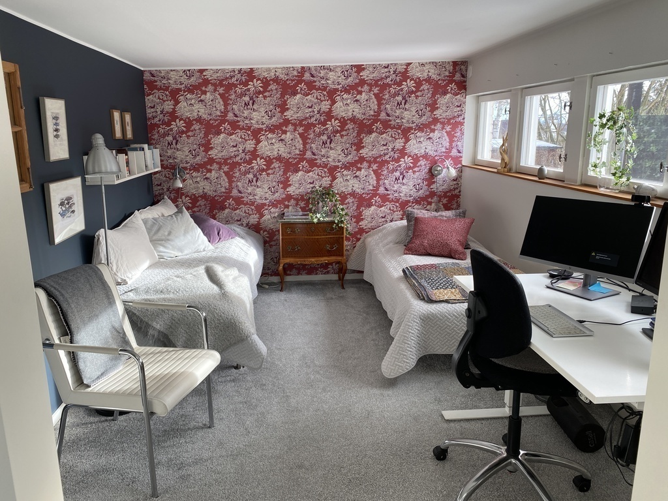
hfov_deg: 67.3
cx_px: 334
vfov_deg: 53.1
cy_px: 250
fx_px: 502
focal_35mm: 26
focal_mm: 4.25
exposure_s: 1/122
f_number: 1.8
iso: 32
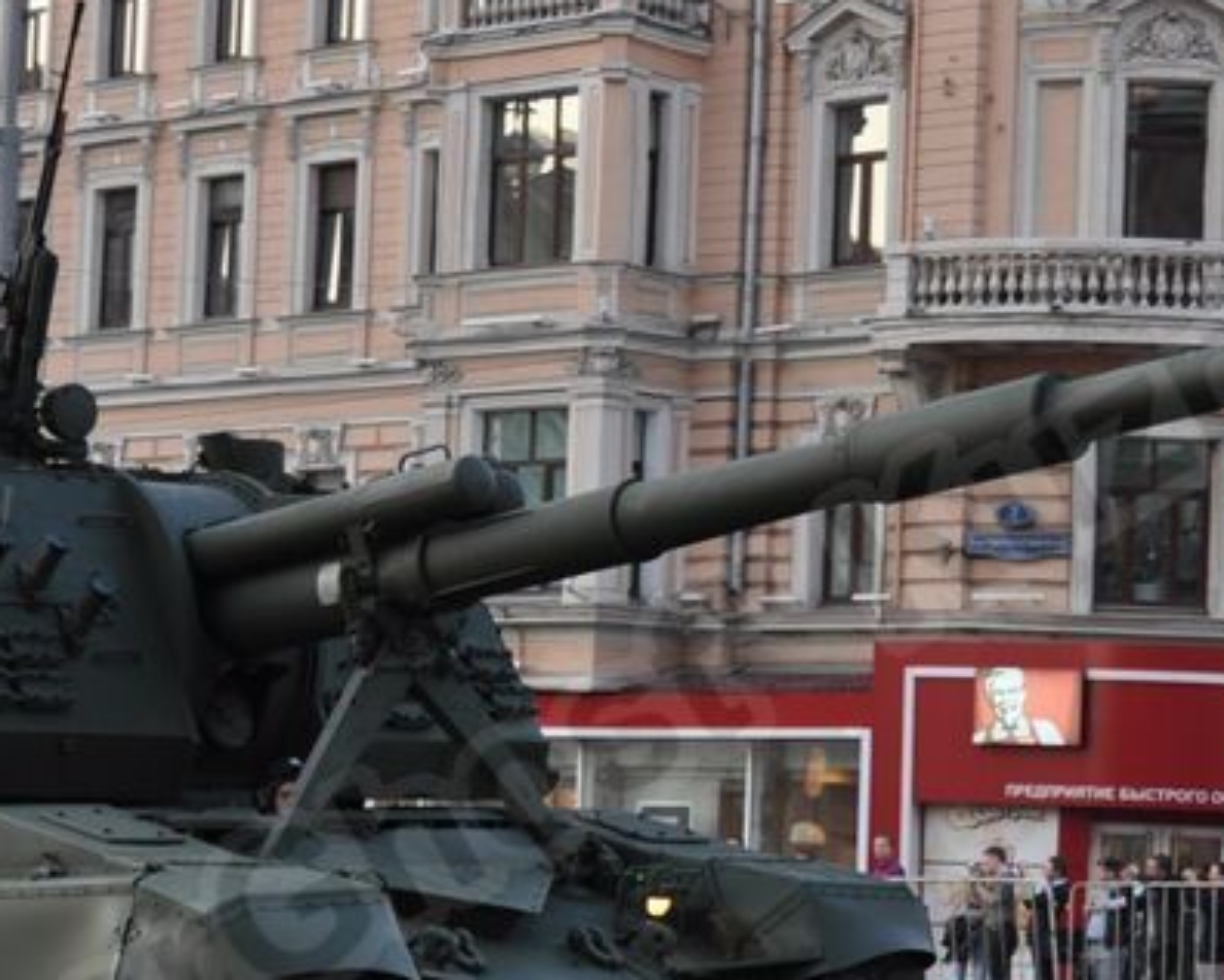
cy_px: 686
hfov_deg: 16.9
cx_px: 677
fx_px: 4113
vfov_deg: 13.6
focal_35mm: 114
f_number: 2.8
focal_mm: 25
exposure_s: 1/160
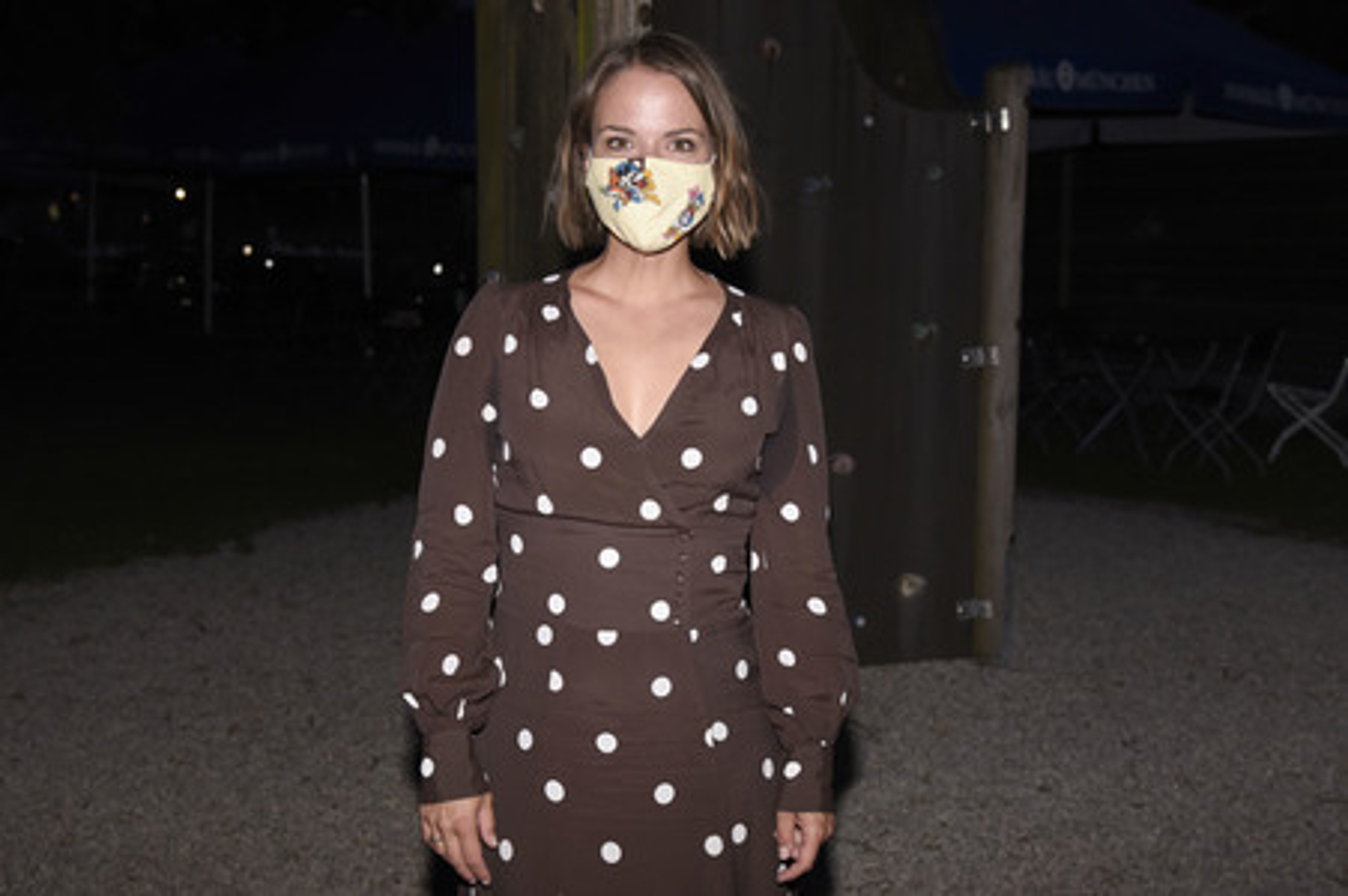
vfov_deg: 30.5
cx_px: 674
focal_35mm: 44
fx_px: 1646
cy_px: 448
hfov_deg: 44.5
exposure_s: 1/80
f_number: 5
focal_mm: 44
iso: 2000
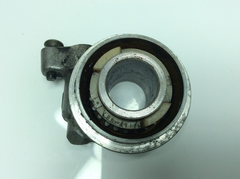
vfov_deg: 44.0
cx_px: 120
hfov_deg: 56.9
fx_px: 222
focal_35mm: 32
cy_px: 90
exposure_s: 1/381
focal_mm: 3.3
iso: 32
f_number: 2.4
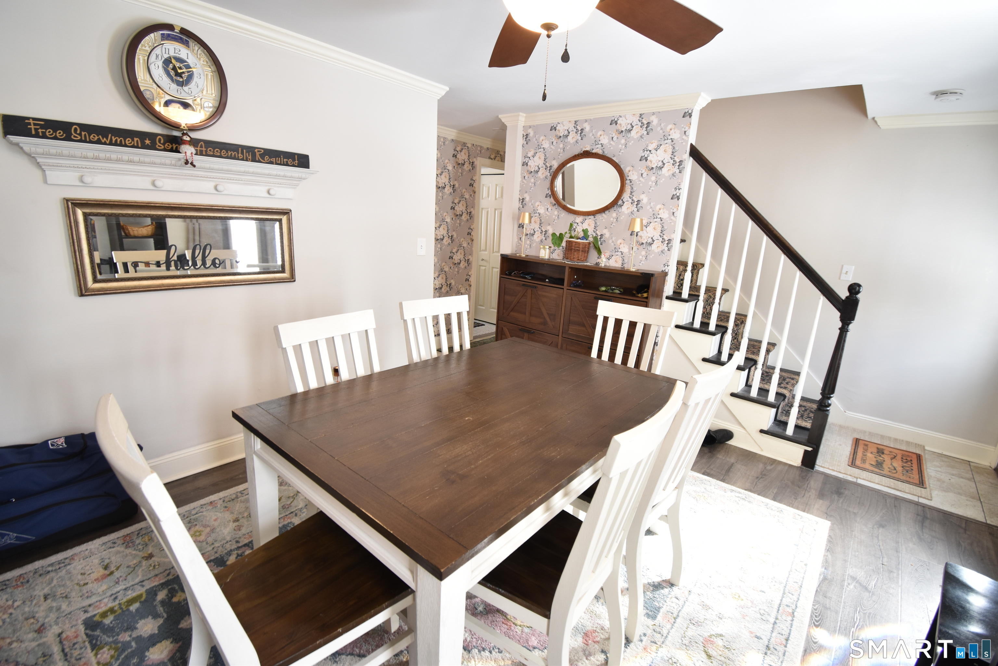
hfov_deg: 100.4
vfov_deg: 77.3
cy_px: 333
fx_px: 416
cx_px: 499
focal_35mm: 15
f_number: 4.5
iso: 400
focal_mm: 10
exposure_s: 1/15
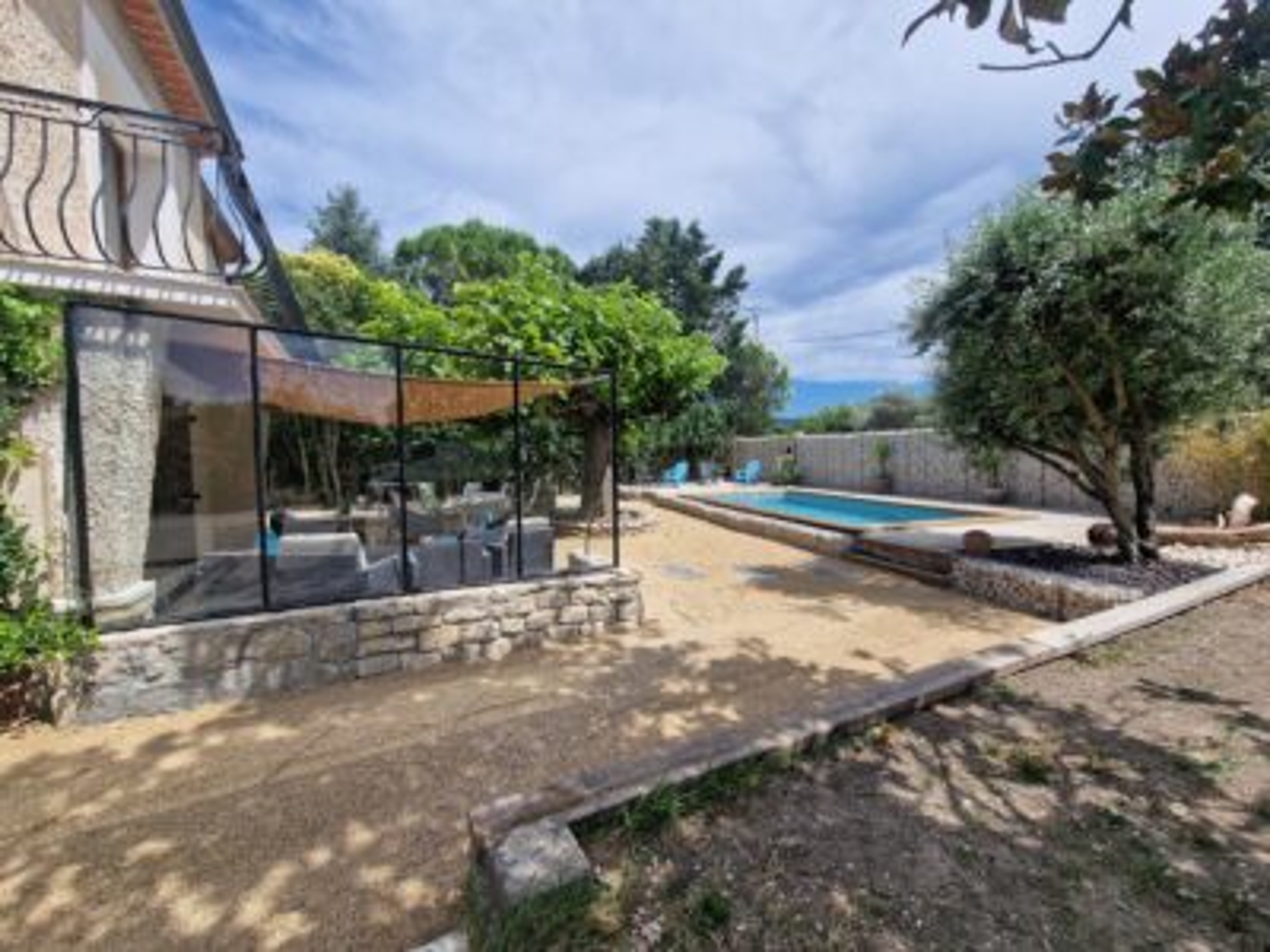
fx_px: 477
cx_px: 635
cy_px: 476
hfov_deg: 106.2
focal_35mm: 13
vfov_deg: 89.9
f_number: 2.2
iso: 50
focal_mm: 2.2
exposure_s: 1/3128
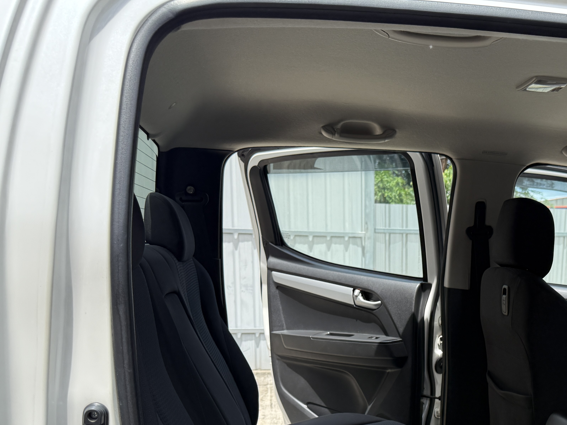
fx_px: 704
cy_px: 361
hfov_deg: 42.3
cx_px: 437
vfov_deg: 32.4
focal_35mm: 43
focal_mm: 6.76
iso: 100
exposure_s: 1/2110
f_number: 1.78
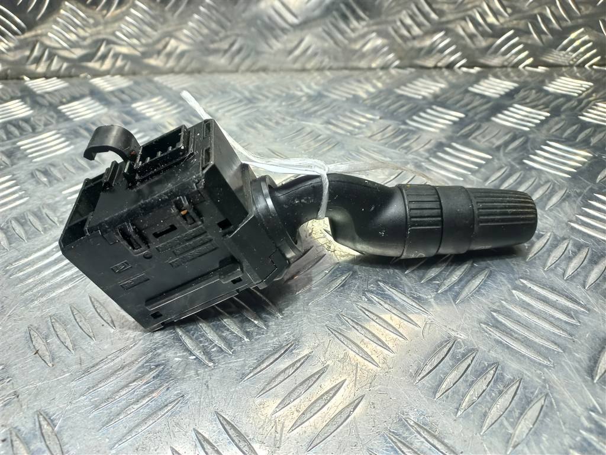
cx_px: 303
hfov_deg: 69.4
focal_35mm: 25
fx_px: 438
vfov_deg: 54.9
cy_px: 228
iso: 50
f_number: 1.8
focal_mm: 4.6
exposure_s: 1/50
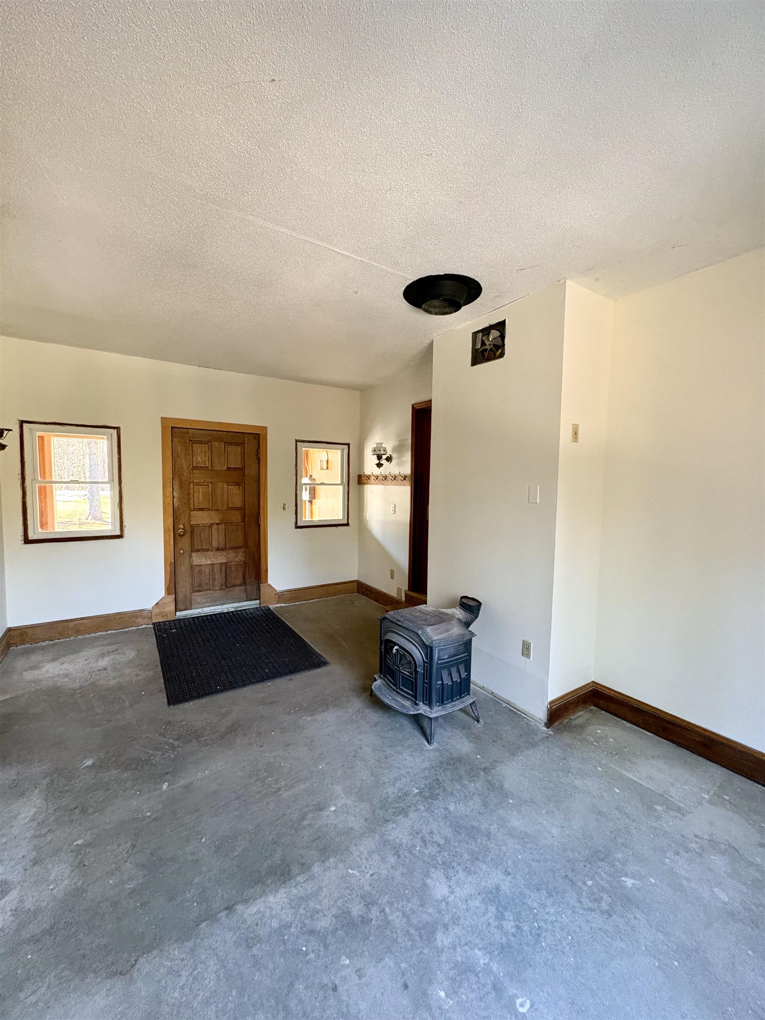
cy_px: 510
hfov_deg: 85.7
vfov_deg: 102.1
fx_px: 413
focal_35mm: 14
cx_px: 382
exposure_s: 1/60
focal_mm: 2.22
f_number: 2.2
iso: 500
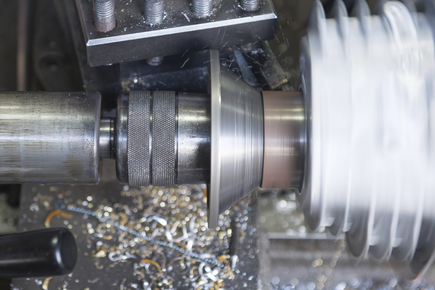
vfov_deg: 12.6
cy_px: 139
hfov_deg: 18.7
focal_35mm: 109
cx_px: 172
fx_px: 1317
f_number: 3.5
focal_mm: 70
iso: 320
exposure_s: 1/80
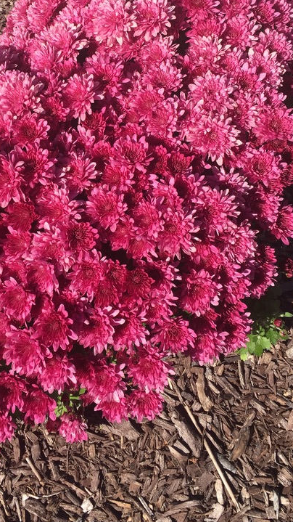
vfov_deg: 44.5
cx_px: 65
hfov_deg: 26.1
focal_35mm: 45
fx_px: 622
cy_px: 155
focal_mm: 4.15
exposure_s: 1/1199
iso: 32
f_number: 2.2
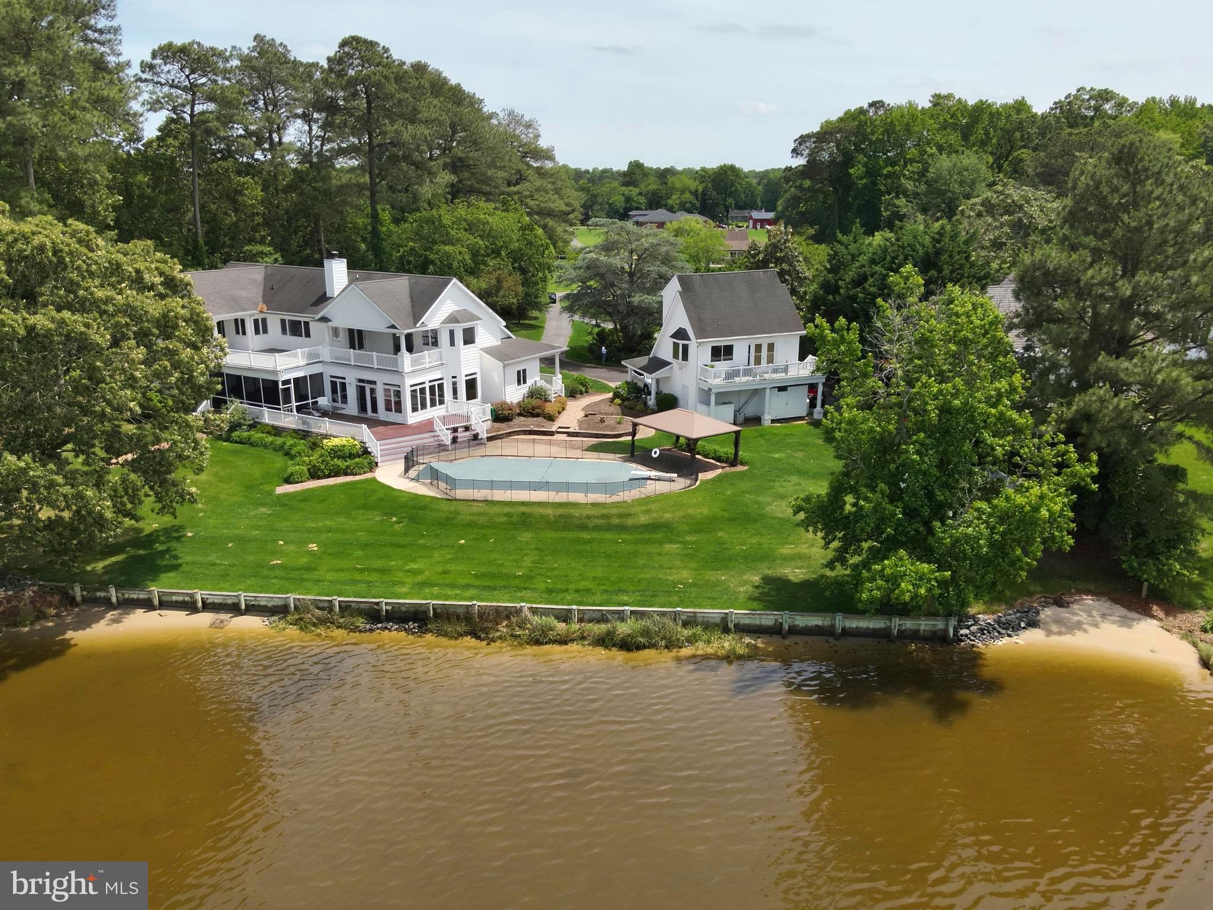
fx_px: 841
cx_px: 606
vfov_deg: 56.8
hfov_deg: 71.6
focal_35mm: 24
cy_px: 455
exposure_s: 1/1000
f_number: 2.8
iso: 100
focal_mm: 4.4
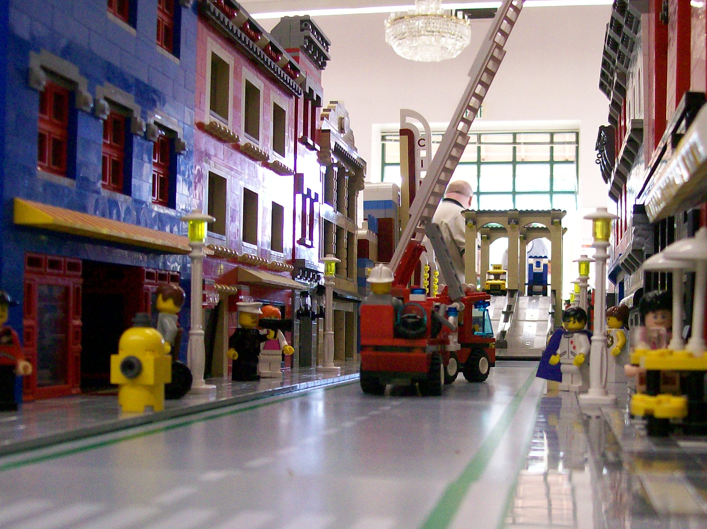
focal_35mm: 48
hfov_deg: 39.6
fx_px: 980
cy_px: 326
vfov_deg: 30.1
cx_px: 389
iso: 160
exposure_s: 1/28.4
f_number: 2.7
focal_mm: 6
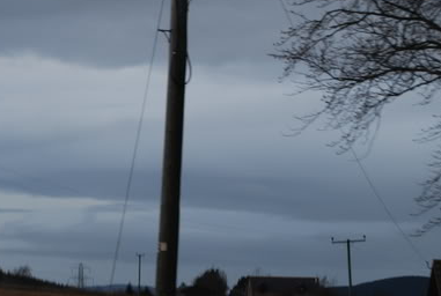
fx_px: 2125
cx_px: 60
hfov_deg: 11.8
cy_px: 182
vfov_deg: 8.0
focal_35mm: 173
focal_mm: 55
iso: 100
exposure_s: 1/125
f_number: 5.6
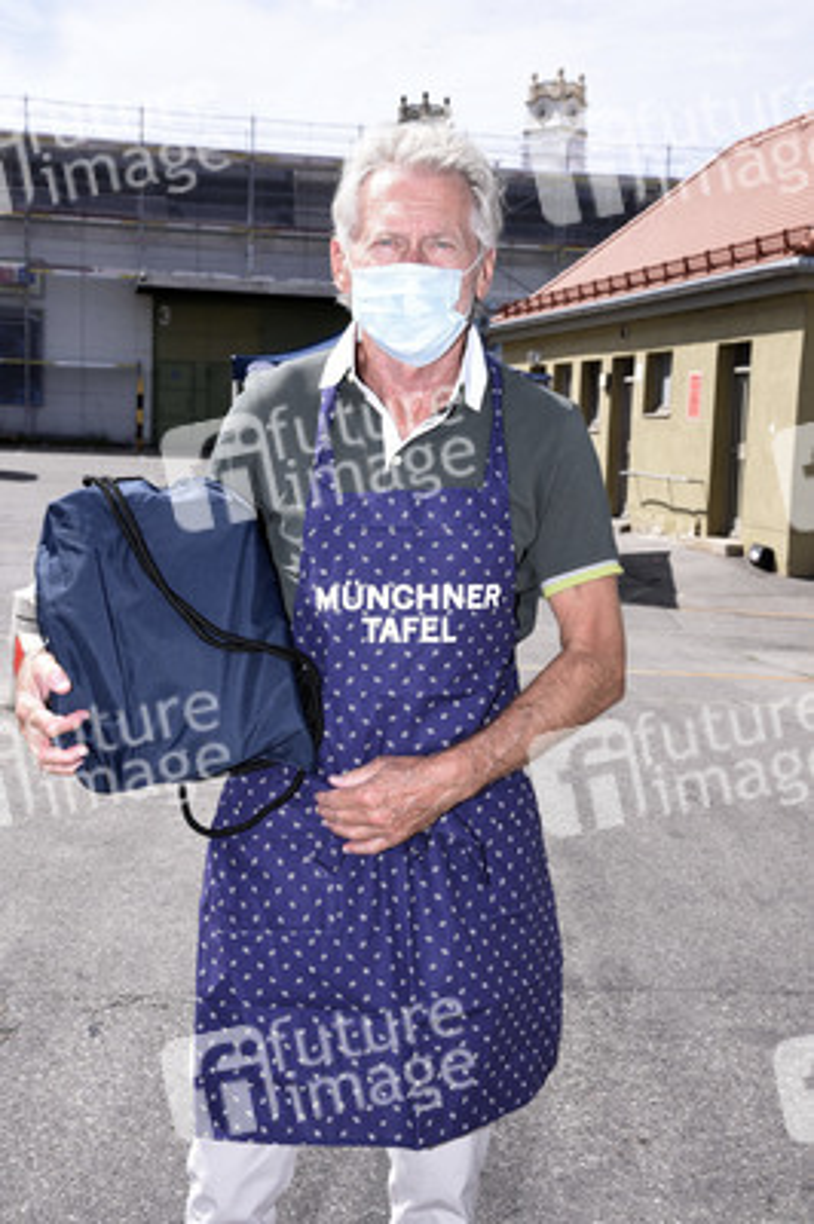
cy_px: 612
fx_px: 1563
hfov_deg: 29.2
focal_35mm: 46
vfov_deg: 42.8
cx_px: 407
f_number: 11
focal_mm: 46
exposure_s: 1/160
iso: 250
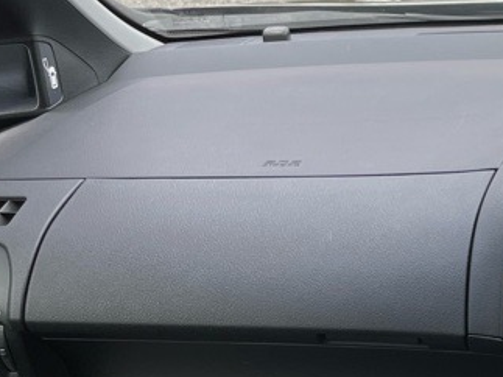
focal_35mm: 103
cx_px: 776
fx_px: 1496
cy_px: 273
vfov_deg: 14.3
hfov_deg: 17.1
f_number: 1.6
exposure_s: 1/368
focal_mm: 4.2
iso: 32
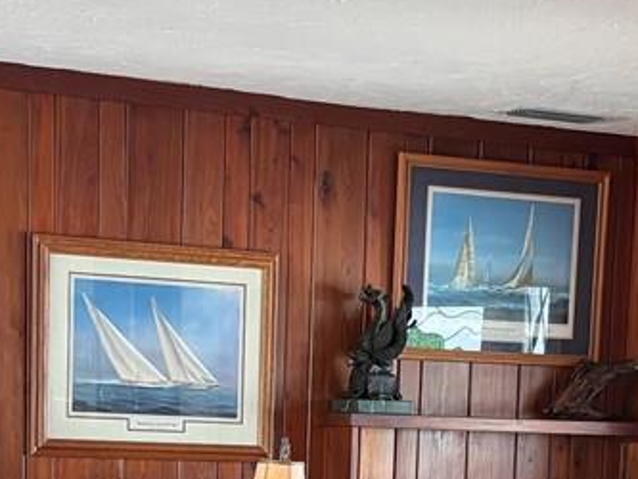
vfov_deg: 11.3
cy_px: 753
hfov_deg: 15.8
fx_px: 2305
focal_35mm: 125
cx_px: 372
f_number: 1.6
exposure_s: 1/60
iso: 200
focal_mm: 5.96
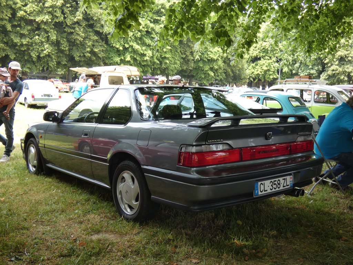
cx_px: 176
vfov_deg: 39.7
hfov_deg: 51.4
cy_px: 132
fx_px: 367
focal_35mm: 36
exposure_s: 1/125
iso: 80
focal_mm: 6.5
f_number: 3.5
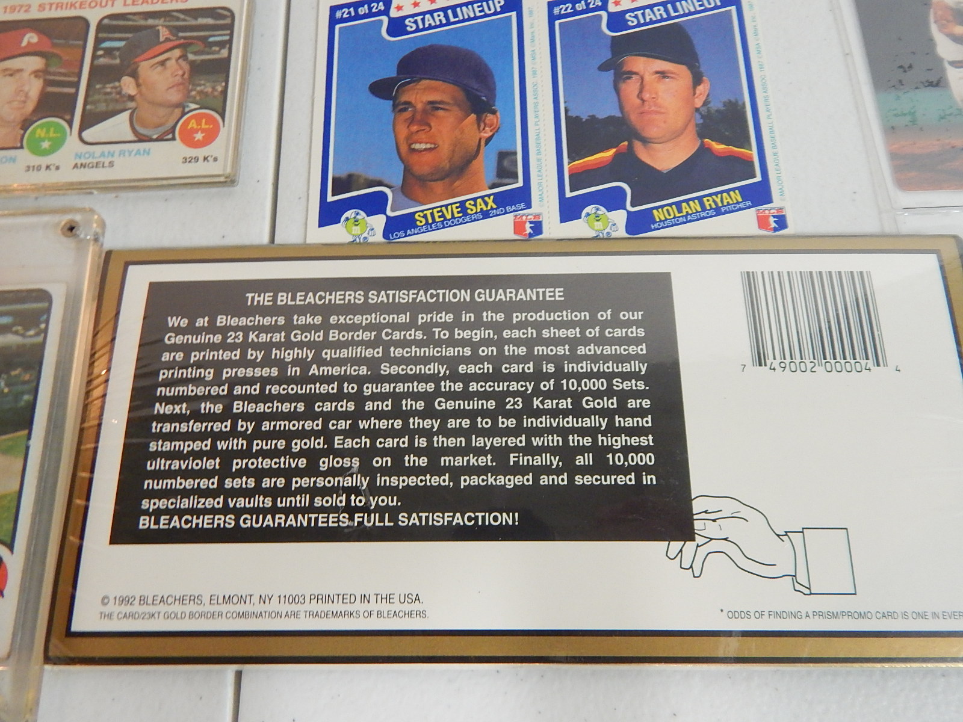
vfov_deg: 54.9
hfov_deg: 69.4
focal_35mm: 25
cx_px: 482
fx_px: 695
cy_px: 361
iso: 400
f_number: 3.1
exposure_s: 1/50
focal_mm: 4.5
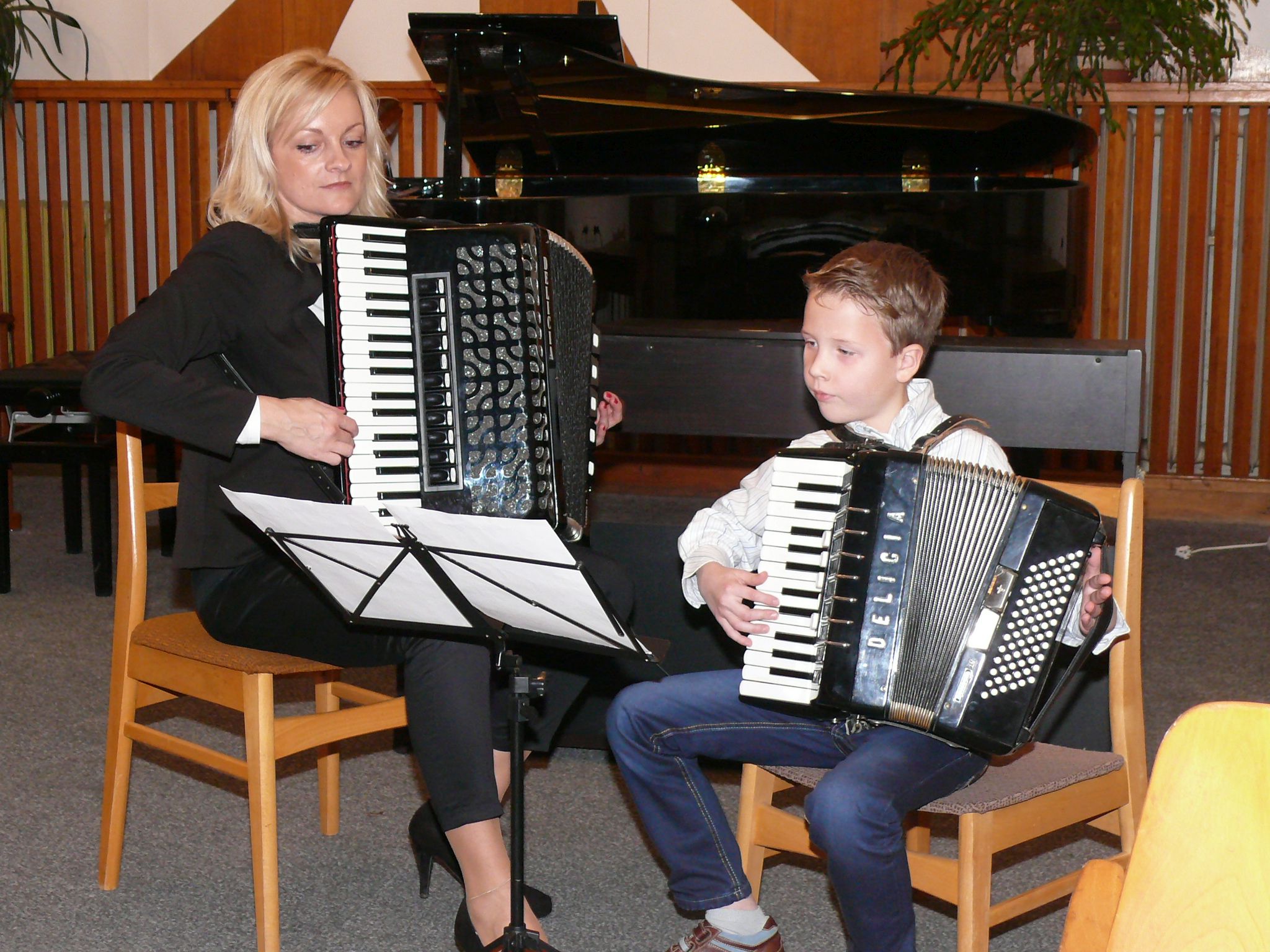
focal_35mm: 63
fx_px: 2311
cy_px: 476
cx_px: 635
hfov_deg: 30.7
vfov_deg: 23.3
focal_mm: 10.4
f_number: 3.2
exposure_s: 1/30
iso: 200
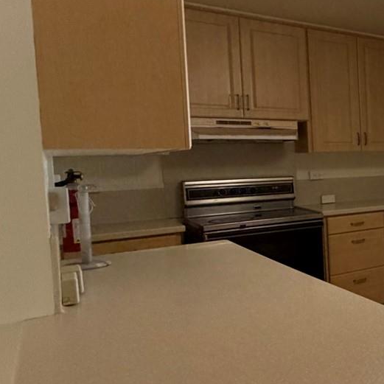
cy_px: 179
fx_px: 477
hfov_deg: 31.7
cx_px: 518
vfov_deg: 43.8
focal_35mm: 38
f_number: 2.2
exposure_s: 1/120
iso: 320
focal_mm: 2.22
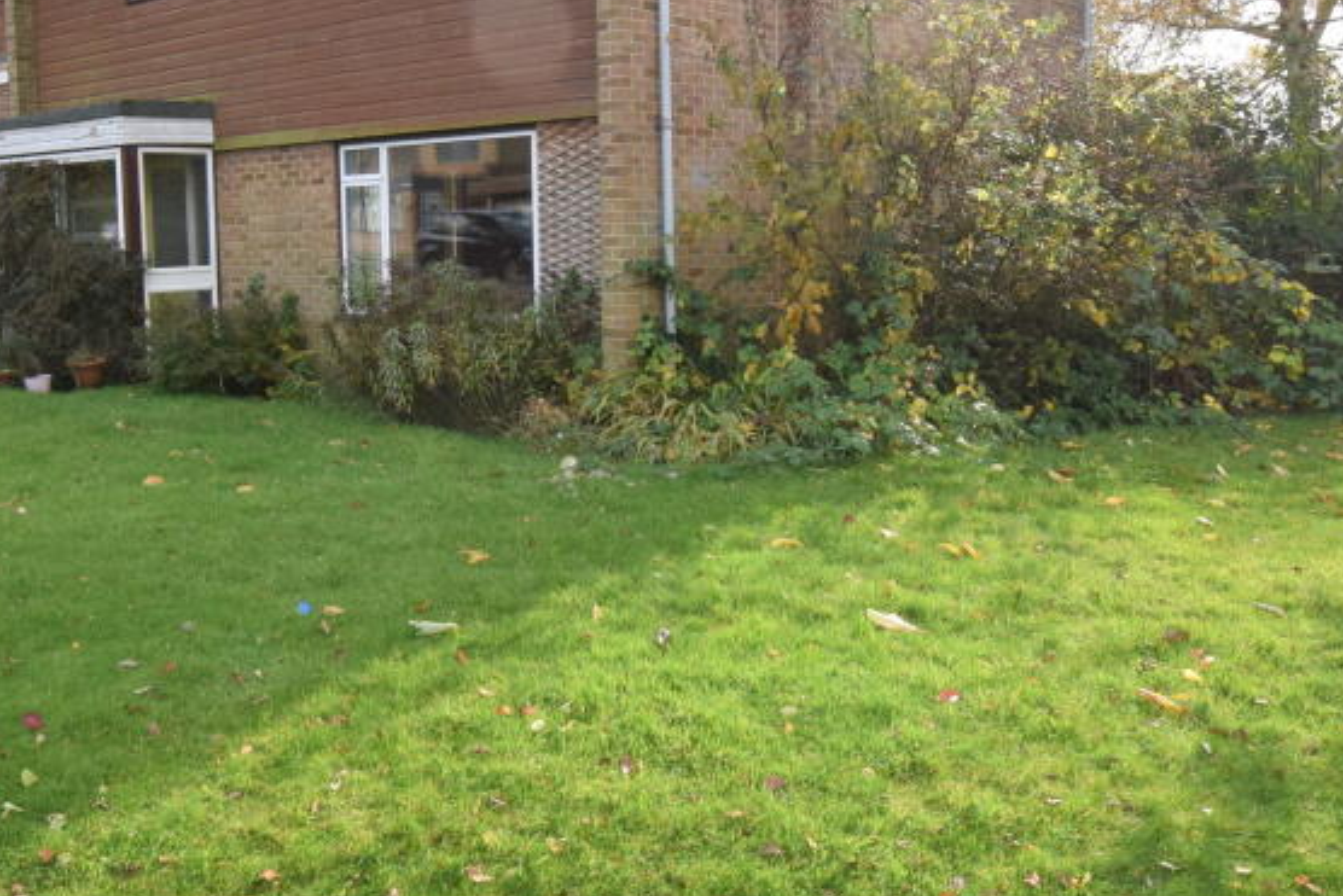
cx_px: 553
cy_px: 324
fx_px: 1340
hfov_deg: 52.9
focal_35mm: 36
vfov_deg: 36.7
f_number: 11
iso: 1600
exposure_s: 1/500
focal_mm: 13
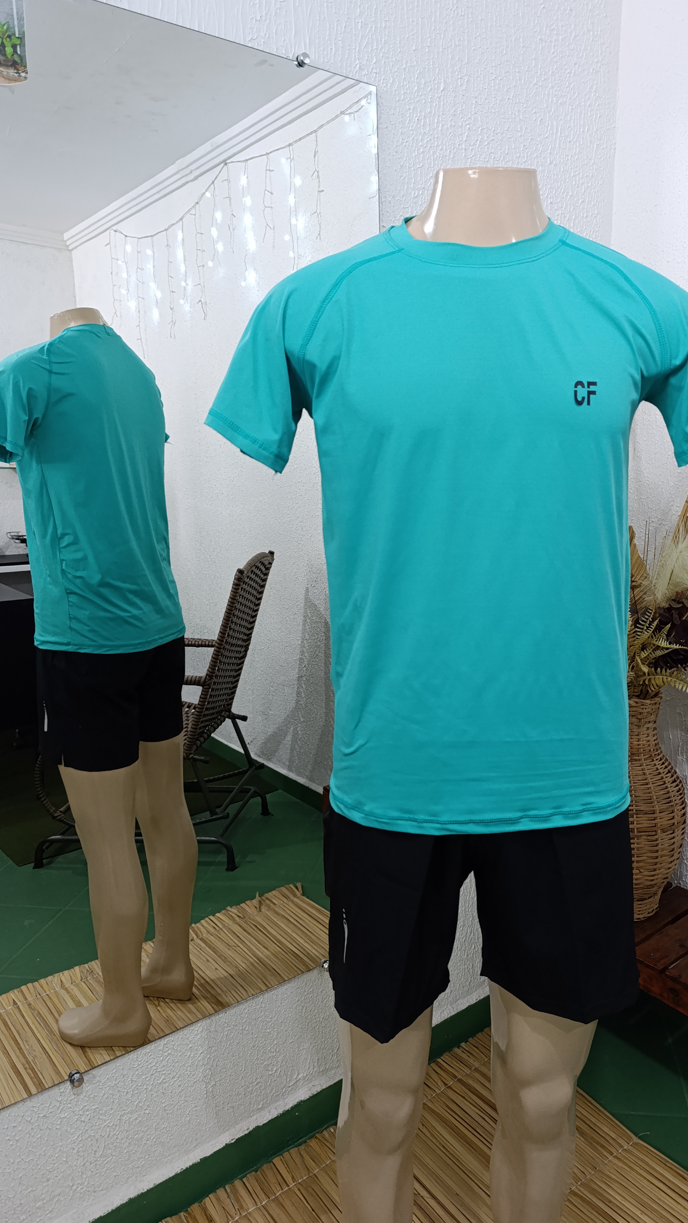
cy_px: 605
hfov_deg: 44.1
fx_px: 843
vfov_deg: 71.9
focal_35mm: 26
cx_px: 415
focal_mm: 6.14
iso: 1250
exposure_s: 1/60
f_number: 1.6
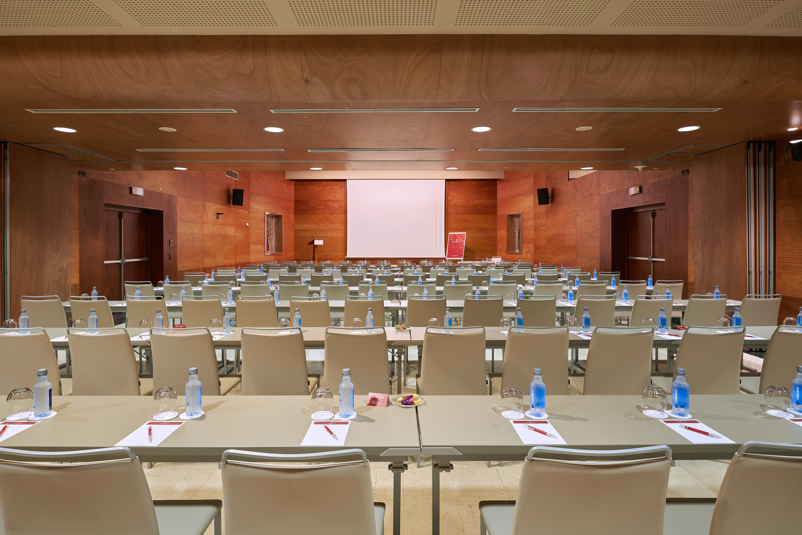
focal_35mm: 19
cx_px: 401
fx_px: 423
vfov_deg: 64.6
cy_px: 268
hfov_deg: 86.9
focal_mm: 19
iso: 160
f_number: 11
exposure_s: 2
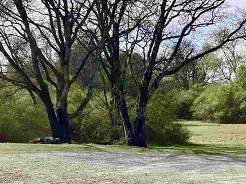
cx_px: 96
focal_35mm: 74
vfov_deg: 19.6
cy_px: 159
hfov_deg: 26.3
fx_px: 526
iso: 25
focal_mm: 3.3
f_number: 2.4
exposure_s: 1/1508
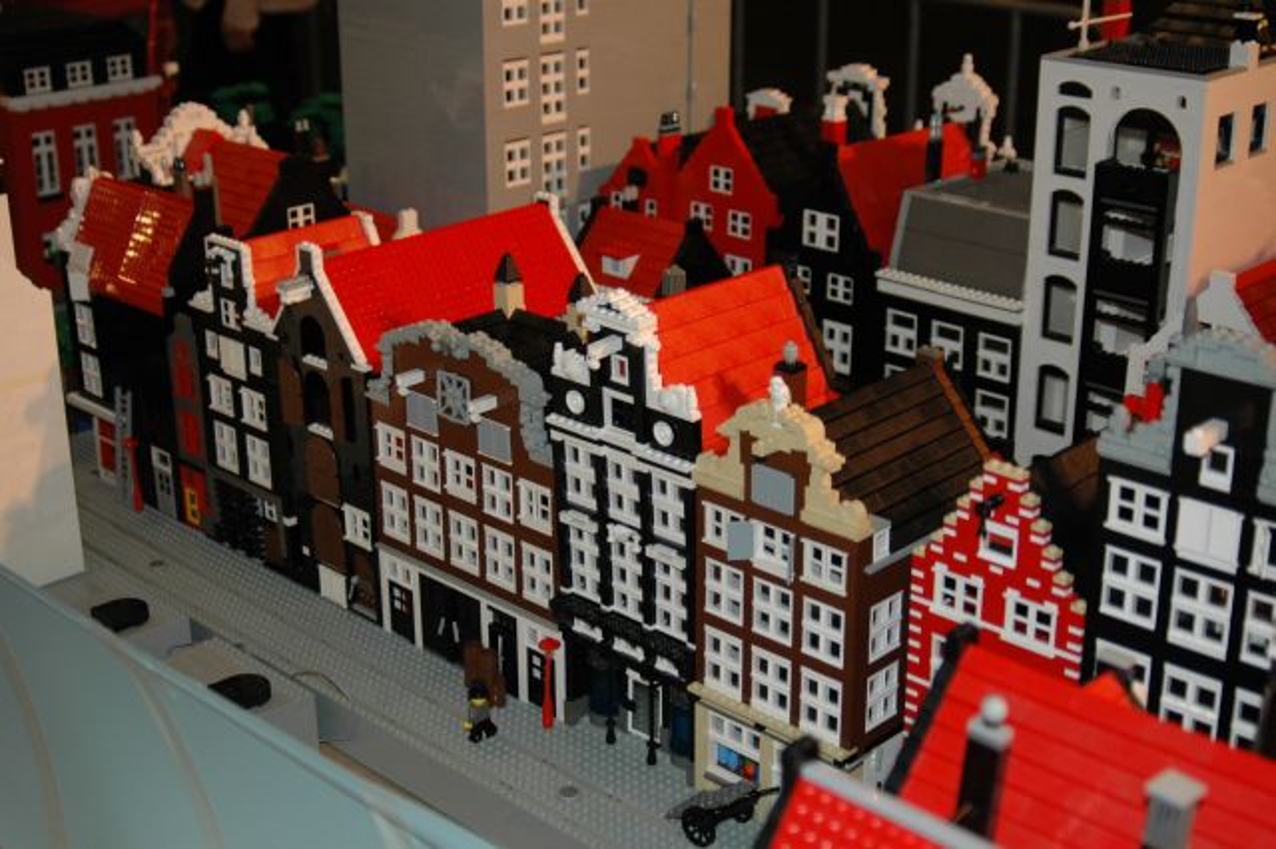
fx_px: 1860
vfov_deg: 25.7
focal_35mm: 52
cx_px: 638
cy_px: 424
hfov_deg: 37.9
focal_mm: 35
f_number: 3.8
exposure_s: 1/60
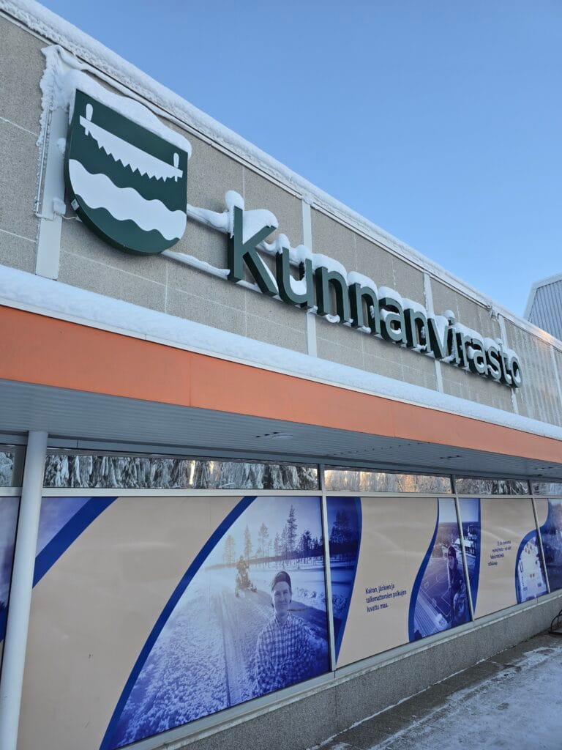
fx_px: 498
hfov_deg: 58.9
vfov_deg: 73.9
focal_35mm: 23
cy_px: 375
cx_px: 281
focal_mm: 6.3
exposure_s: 1/180
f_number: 1.7
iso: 20
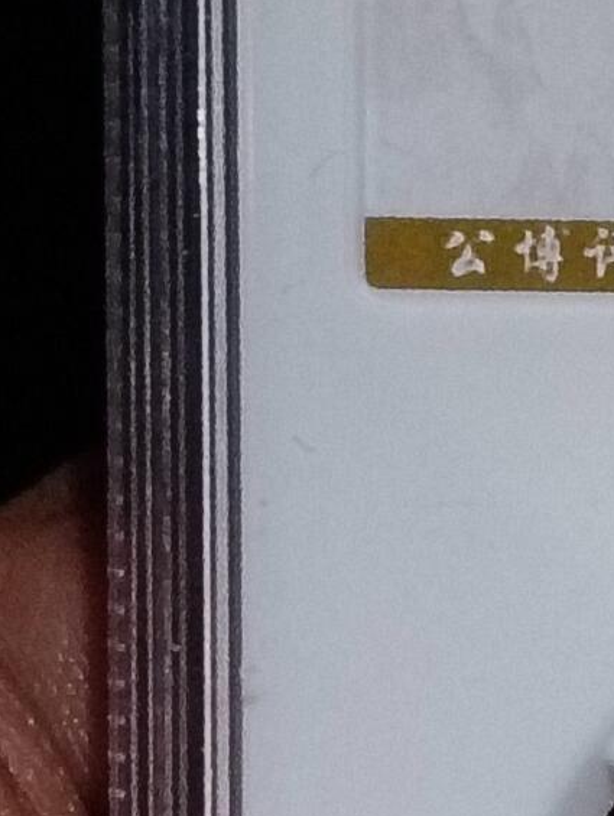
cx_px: 976
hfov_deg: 8.4
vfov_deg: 11.4
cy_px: 738
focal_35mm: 172
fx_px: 4060
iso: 1600
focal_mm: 3.98
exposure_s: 1/20
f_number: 1.8
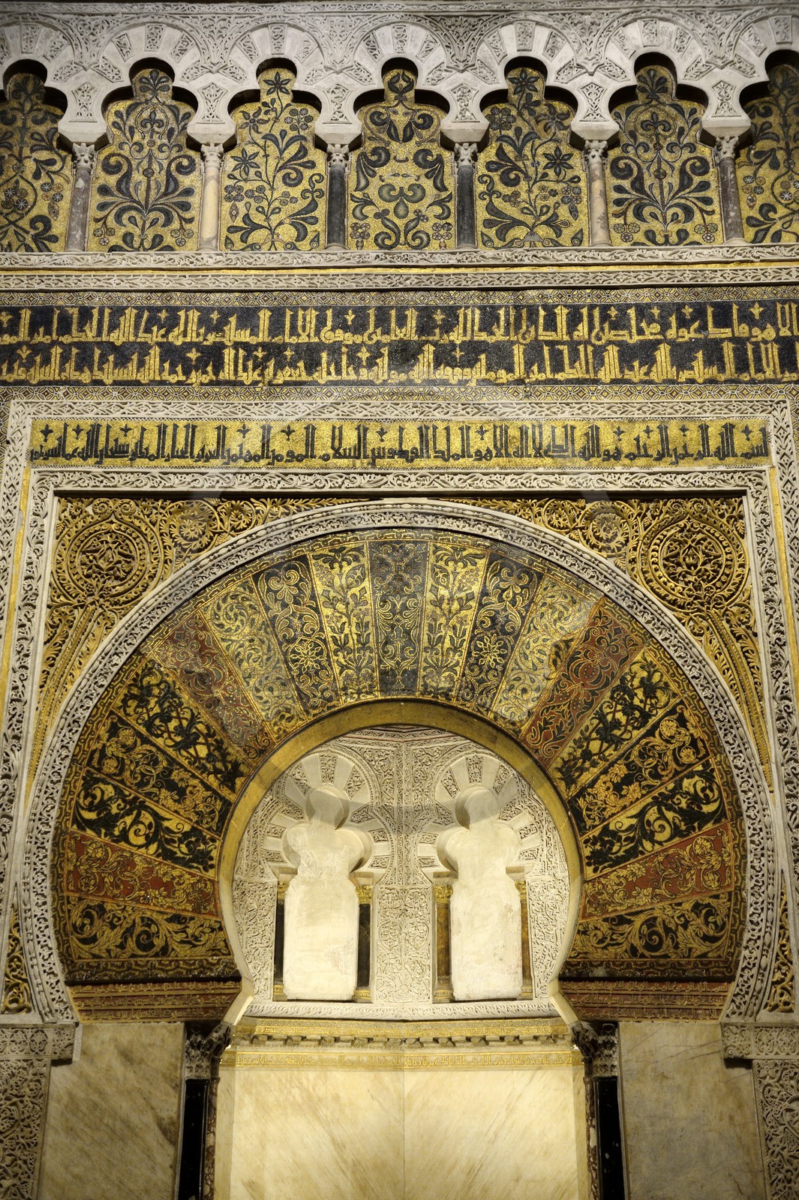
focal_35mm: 38
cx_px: 400
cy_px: 600
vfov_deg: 50.7
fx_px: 1266
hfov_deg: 35.0
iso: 1600
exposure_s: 1/15
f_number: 5
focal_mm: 38
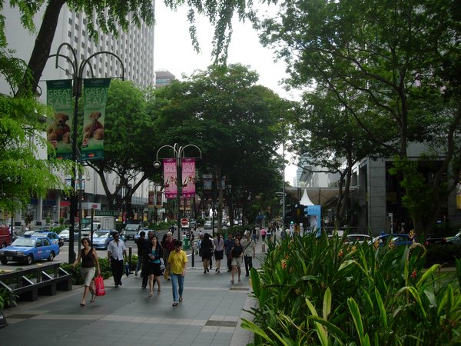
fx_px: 506
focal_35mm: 38
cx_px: 230
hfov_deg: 49.0
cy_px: 173
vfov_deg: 37.7
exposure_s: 1/456
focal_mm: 7.8
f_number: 2.8
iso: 79
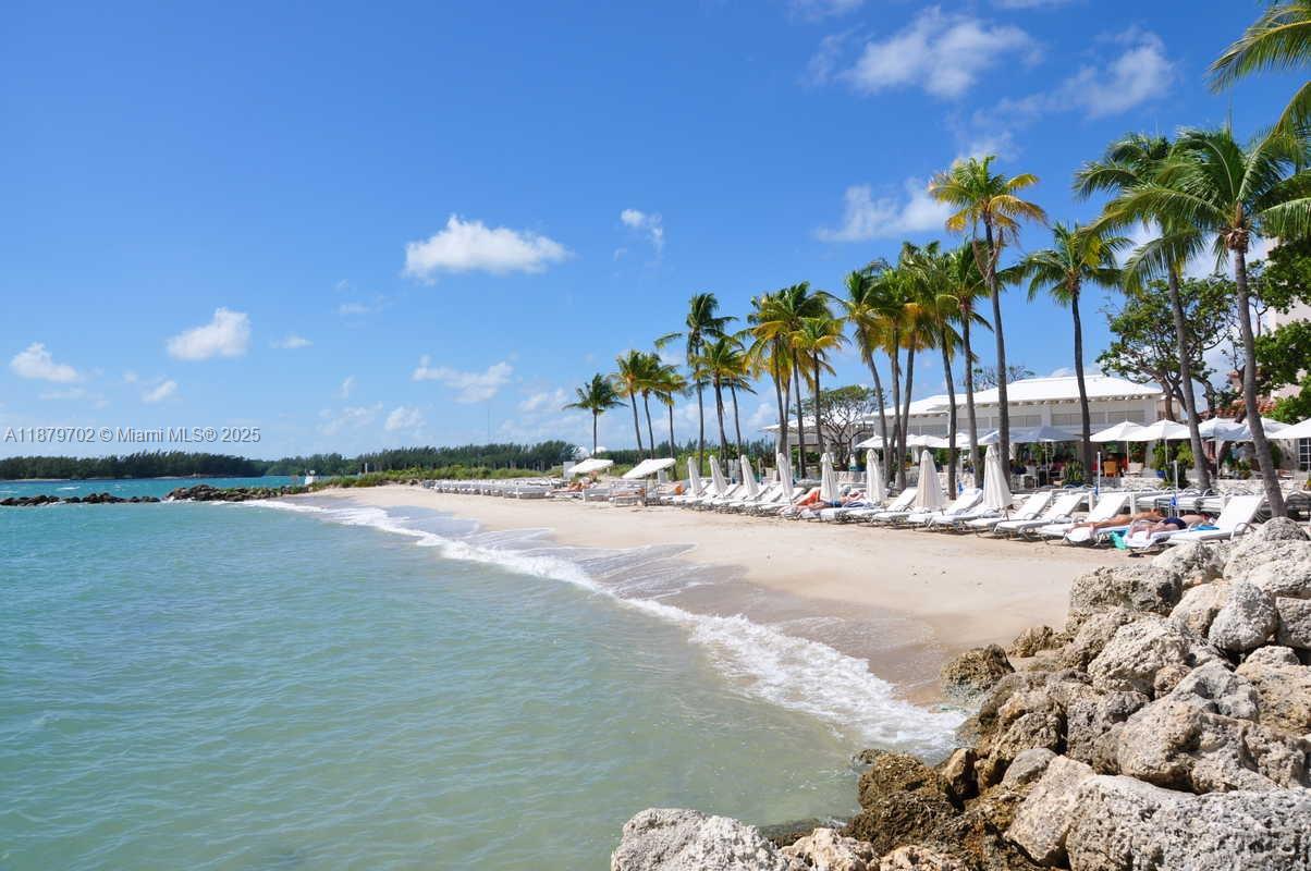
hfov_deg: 67.4
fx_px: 982
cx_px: 656
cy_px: 436
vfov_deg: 47.8
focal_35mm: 27
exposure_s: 1/400
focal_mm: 18
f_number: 11
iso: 200
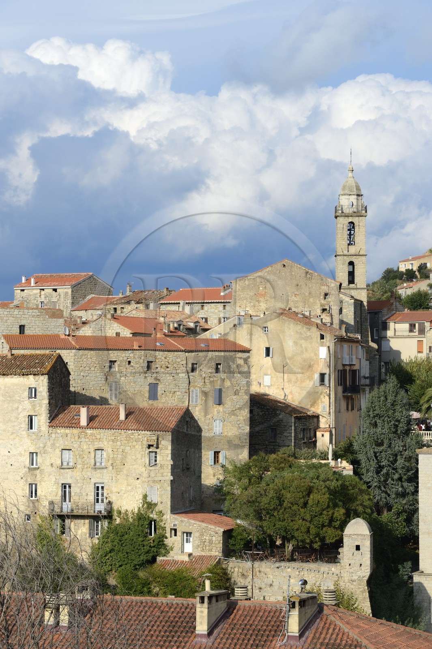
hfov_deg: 11.4
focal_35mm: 120
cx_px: 216
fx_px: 2162
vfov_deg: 17.1
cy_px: 324
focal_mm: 120
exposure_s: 1/250
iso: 200
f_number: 13
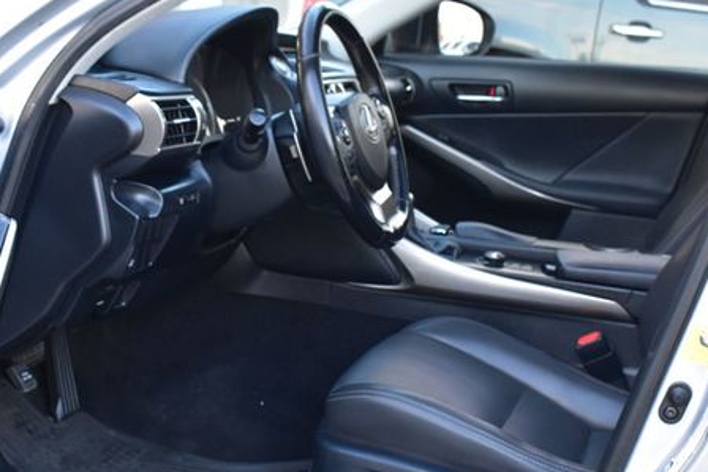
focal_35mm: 60
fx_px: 1180
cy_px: 295
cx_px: 327
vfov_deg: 22.6
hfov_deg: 33.4
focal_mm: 28
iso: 1600
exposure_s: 1/15
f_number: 5.6
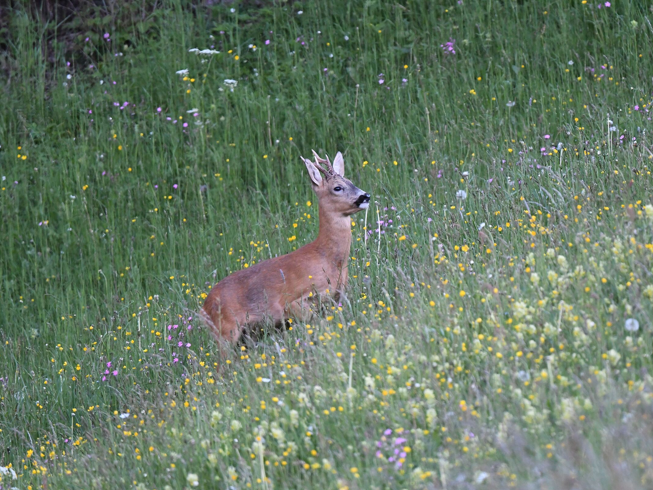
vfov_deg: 1.8
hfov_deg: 2.4
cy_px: 245
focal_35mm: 813
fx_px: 15337
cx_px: 367
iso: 4000
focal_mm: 500
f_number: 5.6
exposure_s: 1/640
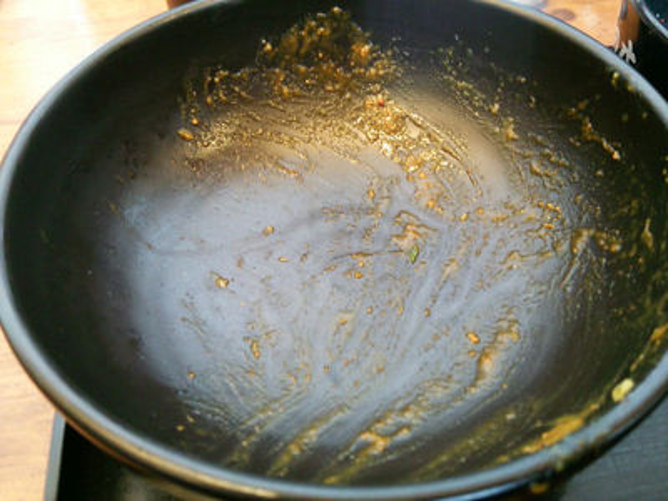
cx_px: 334
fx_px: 579
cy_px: 250
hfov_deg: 60.0
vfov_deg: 46.8
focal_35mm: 30
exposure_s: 1/21
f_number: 1.94
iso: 200
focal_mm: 4.06
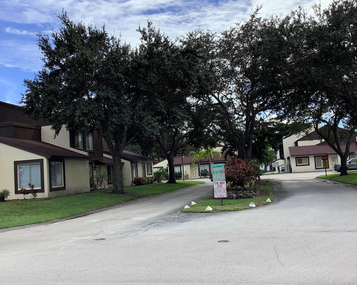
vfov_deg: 38.2
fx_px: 412
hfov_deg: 46.8
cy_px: 140
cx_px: 164
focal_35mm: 39
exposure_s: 1/1018
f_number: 2.4
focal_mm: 3.3
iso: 25
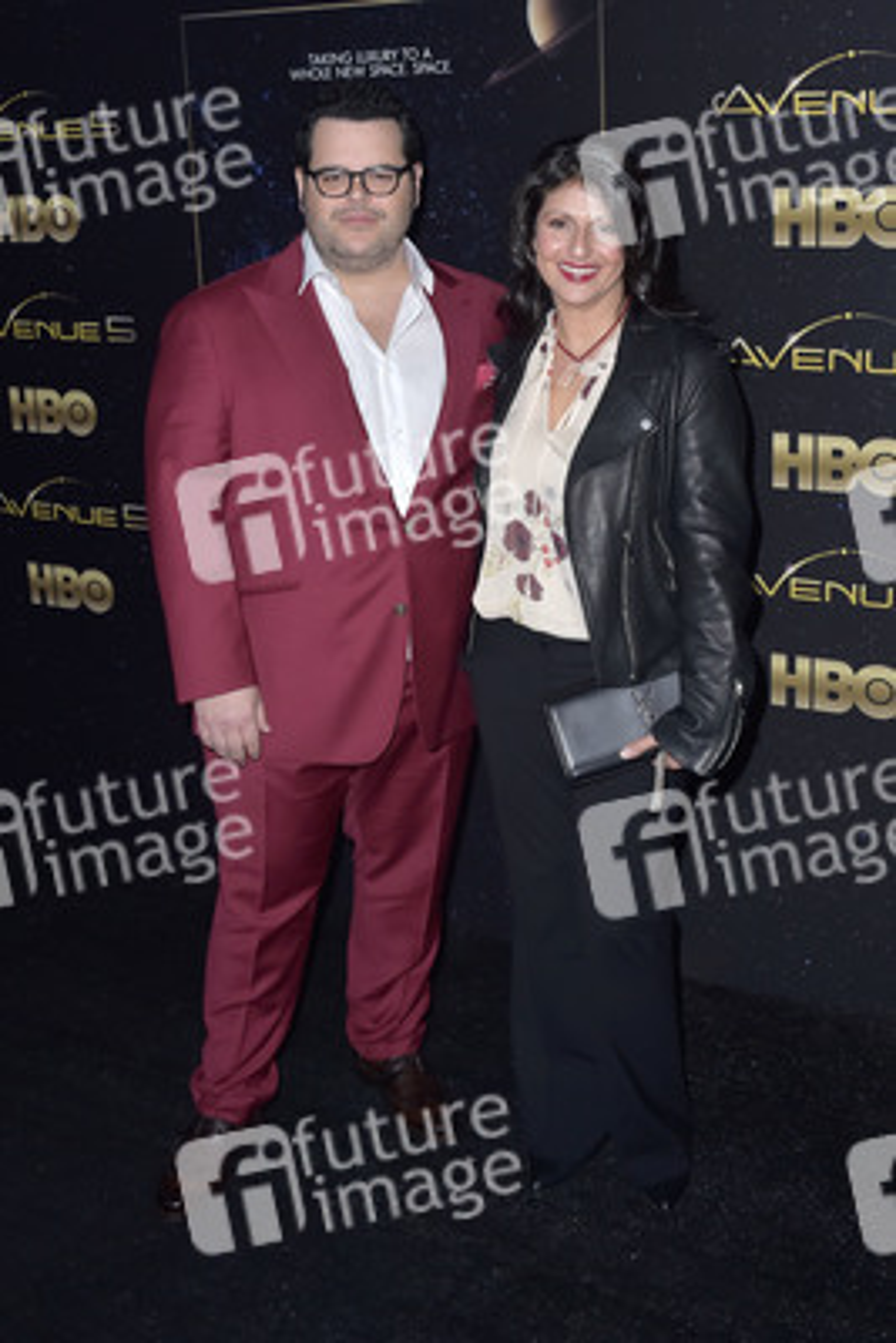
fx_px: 1194
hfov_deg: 41.1
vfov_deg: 58.7
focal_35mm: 32
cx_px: 448
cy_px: 672
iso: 320
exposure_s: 1/250
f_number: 7.1
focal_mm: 32
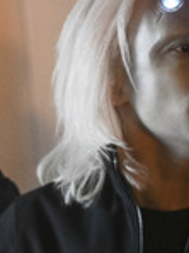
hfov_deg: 5.3
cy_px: 250
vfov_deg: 7.1
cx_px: 44
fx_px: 2031
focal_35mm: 279
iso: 1600
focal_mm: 55
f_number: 2.8
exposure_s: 1/125
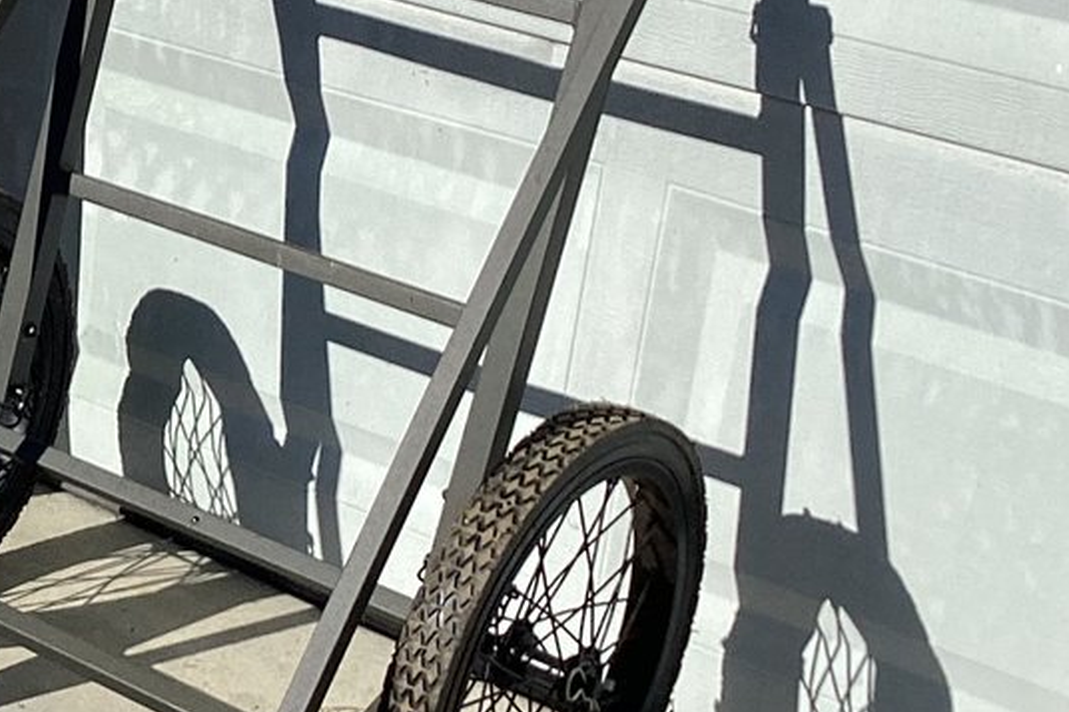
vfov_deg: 15.0
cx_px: -83
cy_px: 302
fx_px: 2701
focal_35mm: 91
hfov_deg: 21.3
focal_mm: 3.3
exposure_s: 1/3135
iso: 25
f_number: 2.4
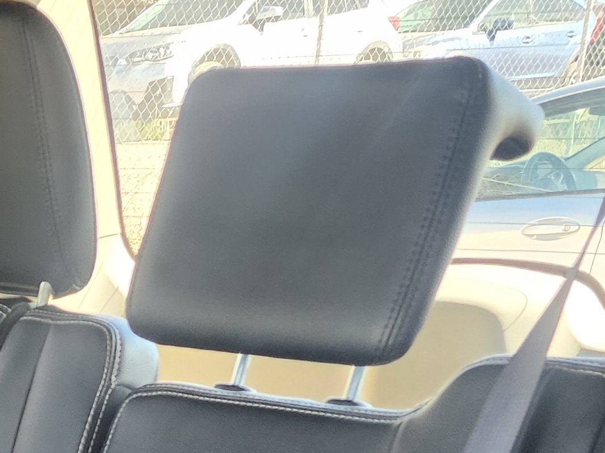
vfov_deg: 15.0
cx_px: -126
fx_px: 1503
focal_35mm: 86
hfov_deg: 21.2
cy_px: 801
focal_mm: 6.4
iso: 400
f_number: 1.8
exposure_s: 1/120
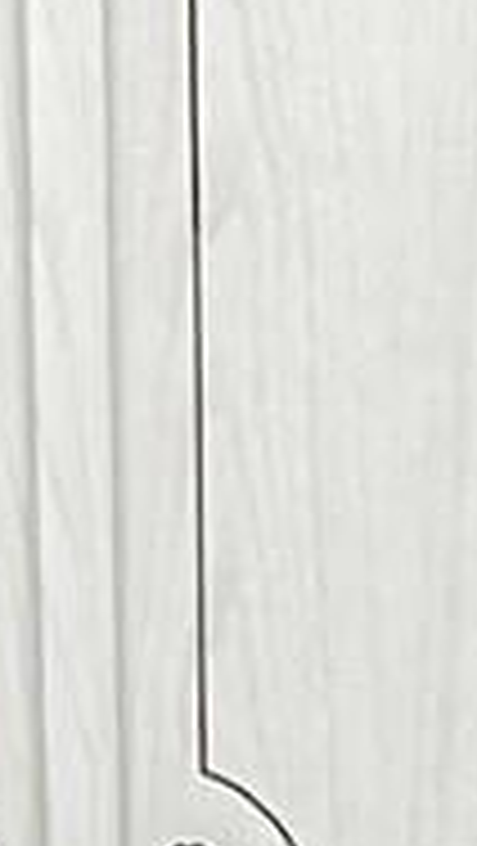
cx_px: 868
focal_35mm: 269
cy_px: 2385
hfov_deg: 4.5
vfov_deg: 7.3
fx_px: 6038
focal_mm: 3
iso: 64
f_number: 1.8
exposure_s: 1/60
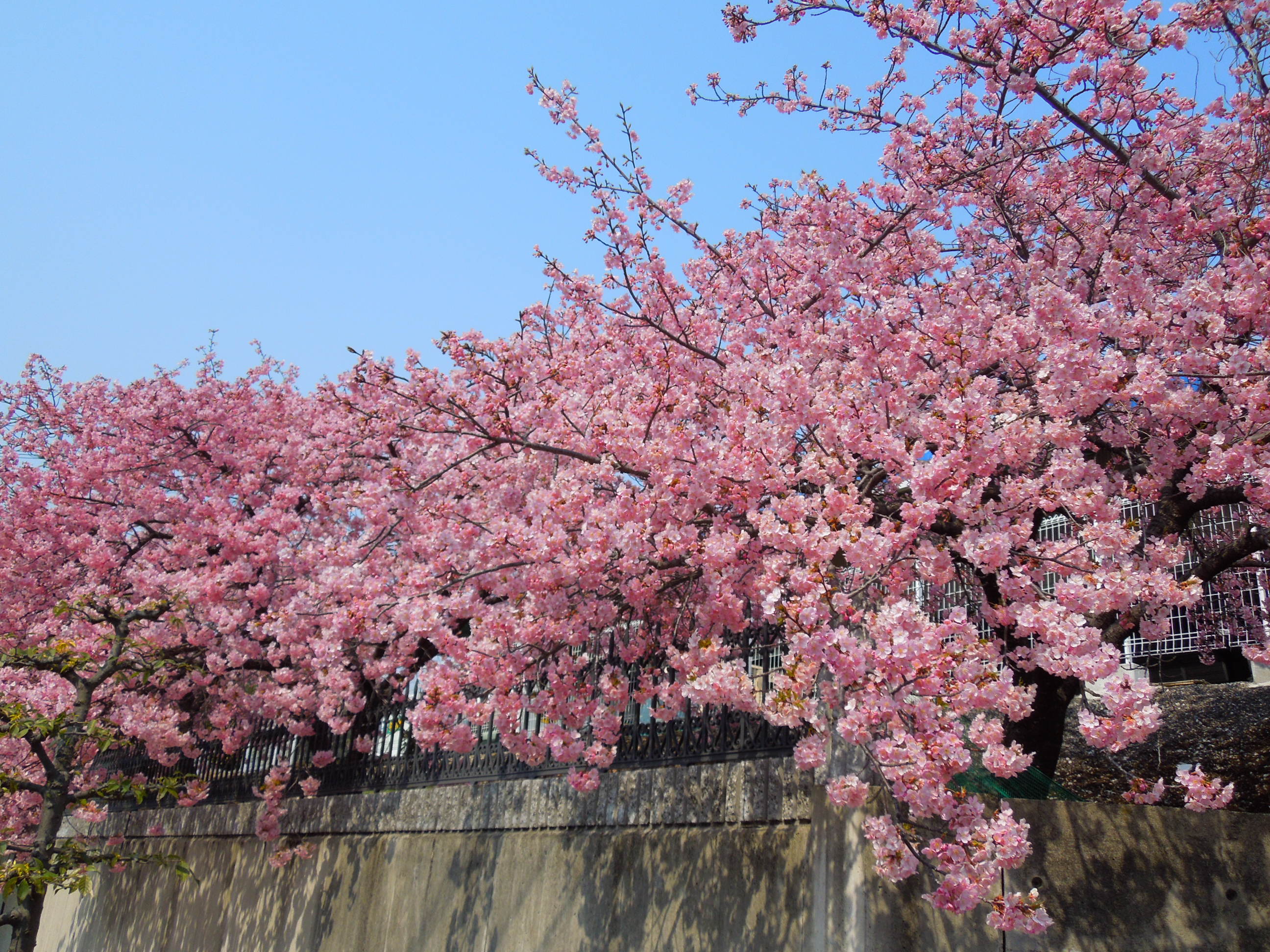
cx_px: 635
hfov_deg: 58.4
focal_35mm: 31
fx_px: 1137
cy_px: 476
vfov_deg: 45.4
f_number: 3.6
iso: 100
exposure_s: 1/1000
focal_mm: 5.6
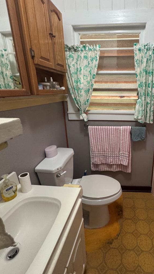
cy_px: 127
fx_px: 131
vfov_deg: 92.5
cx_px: 114
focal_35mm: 18
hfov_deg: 58.1
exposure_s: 1/60
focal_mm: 2.22
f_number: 2.2
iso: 500
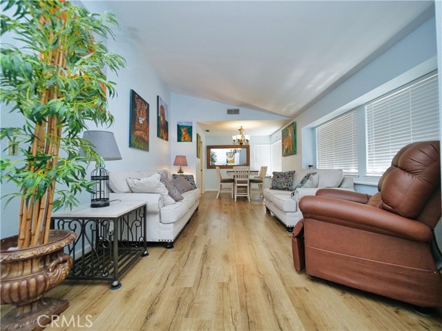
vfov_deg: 85.7
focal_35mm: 14
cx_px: 221
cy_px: 166
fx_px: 179
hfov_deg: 102.1
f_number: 2.8
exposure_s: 1/160
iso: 800
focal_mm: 7
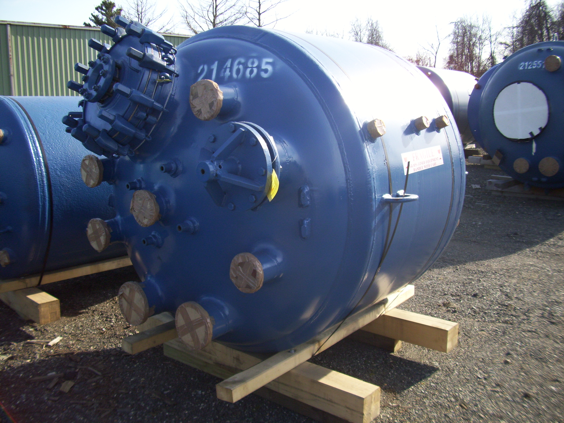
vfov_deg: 41.8
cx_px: 282
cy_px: 212
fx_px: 554
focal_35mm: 34
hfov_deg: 54.0
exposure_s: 1/400
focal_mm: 5.7
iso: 80
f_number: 2.9
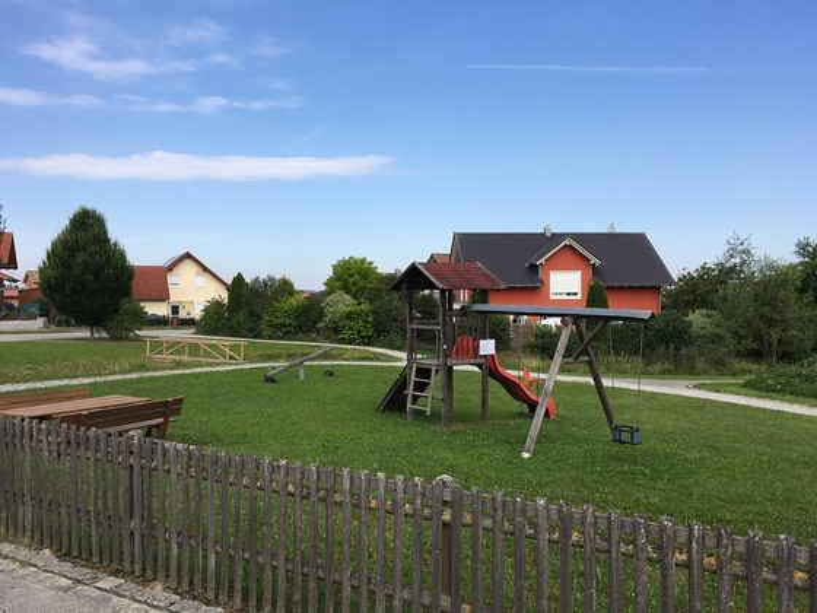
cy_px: 306
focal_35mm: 29
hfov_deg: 61.7
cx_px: 408
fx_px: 684
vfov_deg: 48.2
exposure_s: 1/1012
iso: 25
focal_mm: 4.15
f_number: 2.2
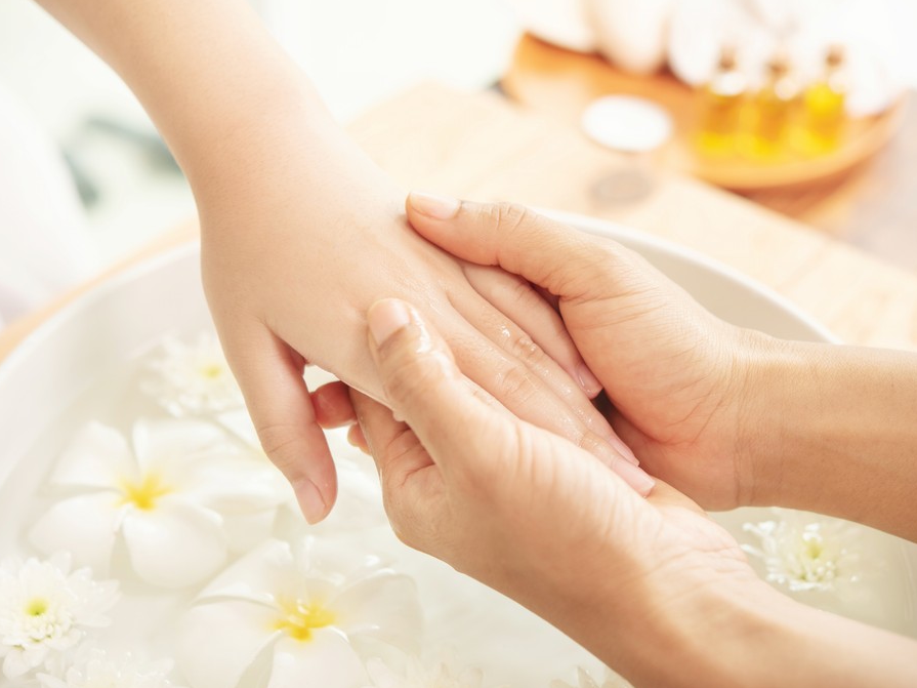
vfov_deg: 22.2
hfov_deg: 29.4
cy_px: 346
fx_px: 1748
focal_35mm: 66
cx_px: 470
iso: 100
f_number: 5
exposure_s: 1/160
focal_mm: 60
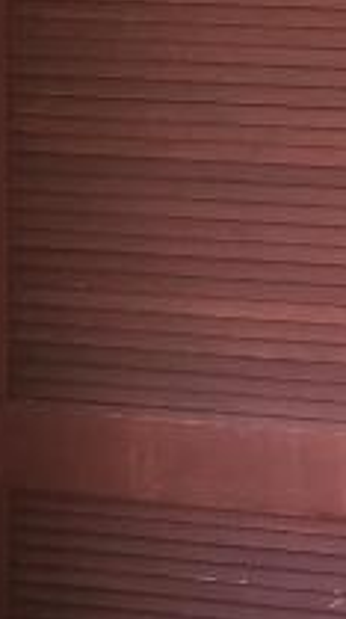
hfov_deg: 7.6
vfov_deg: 13.9
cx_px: 547
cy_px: 323
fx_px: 2537
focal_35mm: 155
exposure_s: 1/30
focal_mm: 4.15
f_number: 2.2
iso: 100
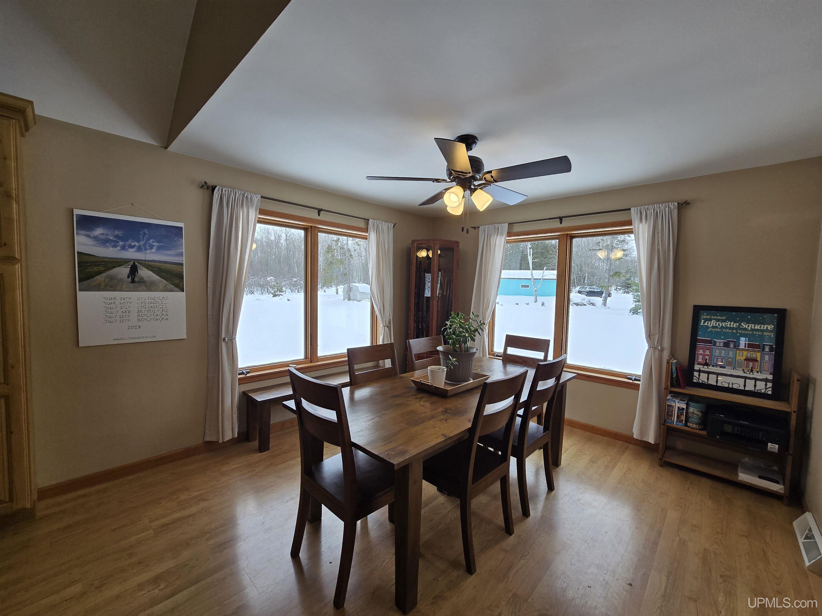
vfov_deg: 89.9
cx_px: 411
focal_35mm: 13
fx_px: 309
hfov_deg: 106.2
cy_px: 308
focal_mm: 2.2
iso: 64
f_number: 2.2
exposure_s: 1/120
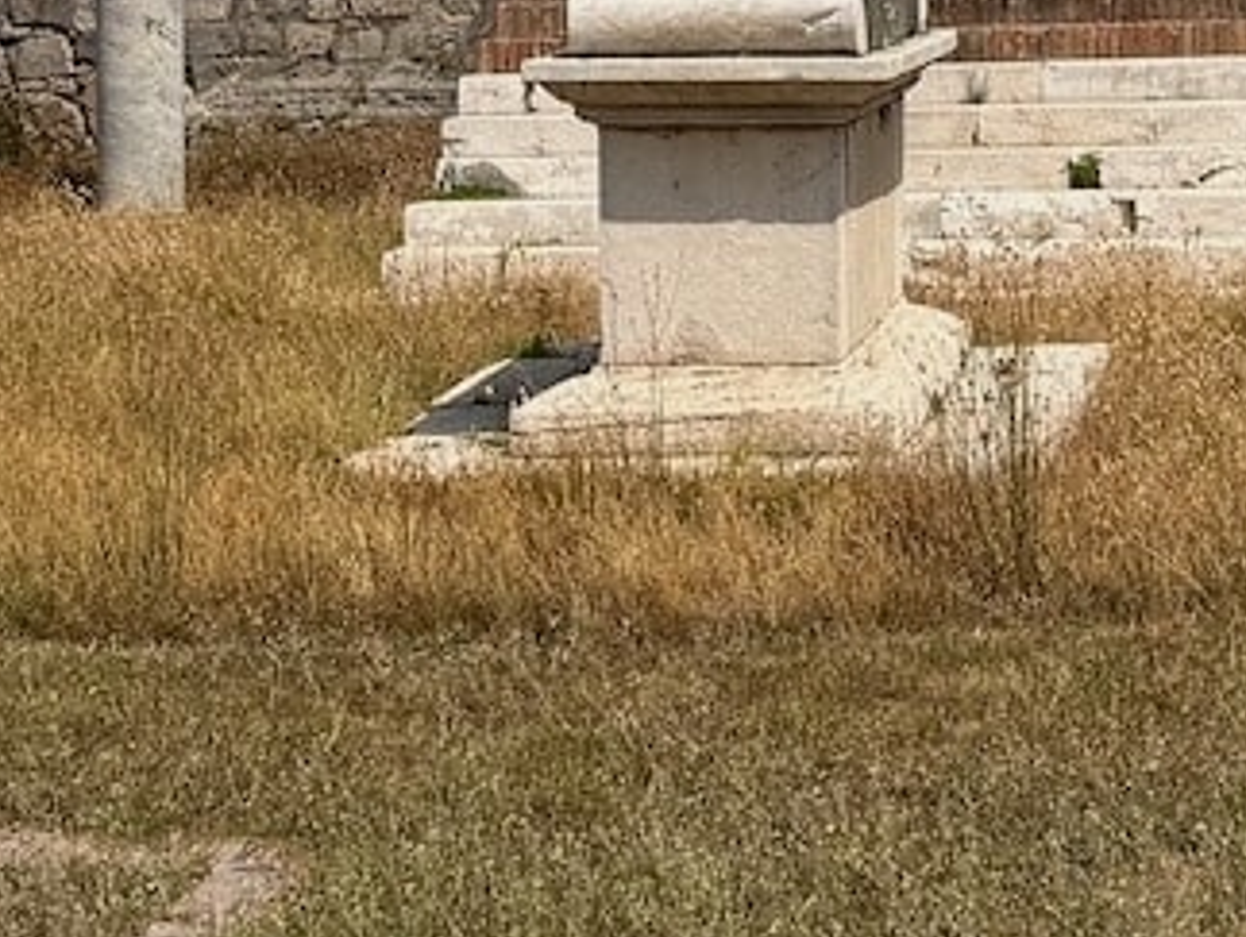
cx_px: 679
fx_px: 3423
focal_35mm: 95
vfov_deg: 14.8
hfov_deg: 20.6
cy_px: -355
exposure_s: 1/6410
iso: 80
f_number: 1.78
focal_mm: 6.76
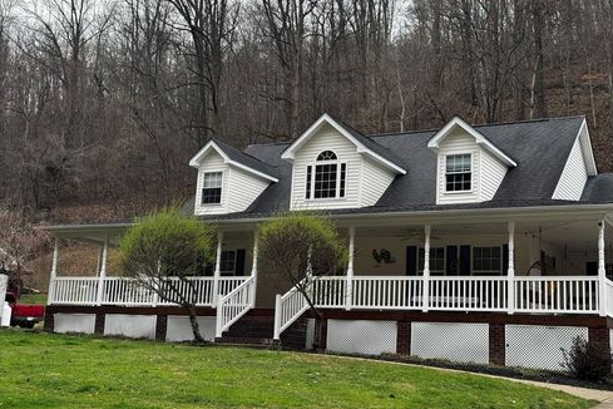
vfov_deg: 26.5
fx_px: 868
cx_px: 312
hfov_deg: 38.9
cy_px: 183
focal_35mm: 51
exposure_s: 1/765
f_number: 1.78
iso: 64
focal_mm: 6.76
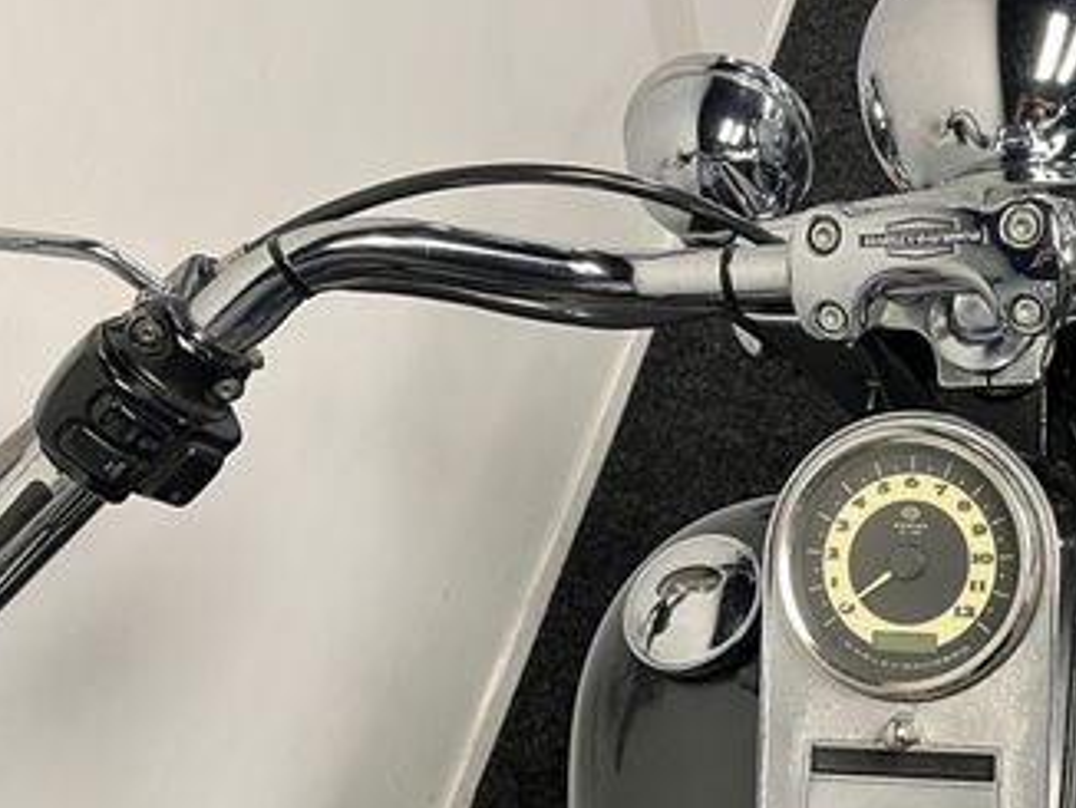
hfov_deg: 35.5
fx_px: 1586
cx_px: 941
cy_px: 554
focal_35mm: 51
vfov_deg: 28.4
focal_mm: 5.1
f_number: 1.6
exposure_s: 1/50
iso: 125
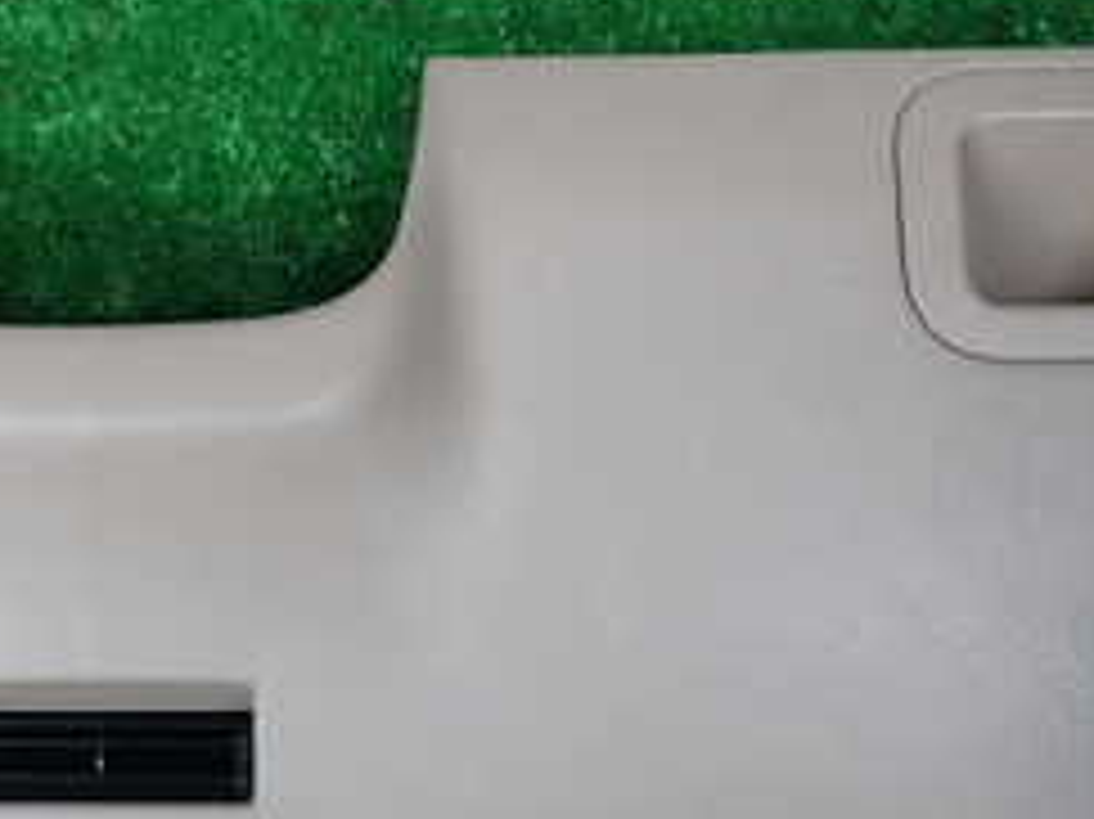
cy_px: 441
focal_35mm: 74
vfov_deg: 19.9
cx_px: 266
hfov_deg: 26.0
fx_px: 2338
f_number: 2.3
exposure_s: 1/60
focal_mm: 5.4
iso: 200
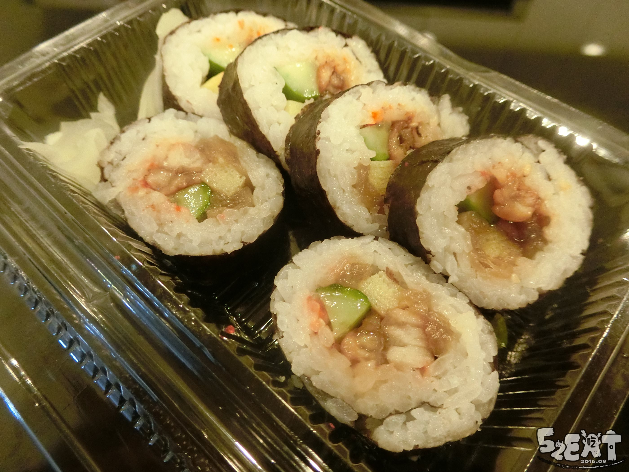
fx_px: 454
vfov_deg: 54.9
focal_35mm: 25
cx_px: 314
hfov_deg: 69.4
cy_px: 236
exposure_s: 1/30
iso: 1000
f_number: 2.8
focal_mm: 5.4
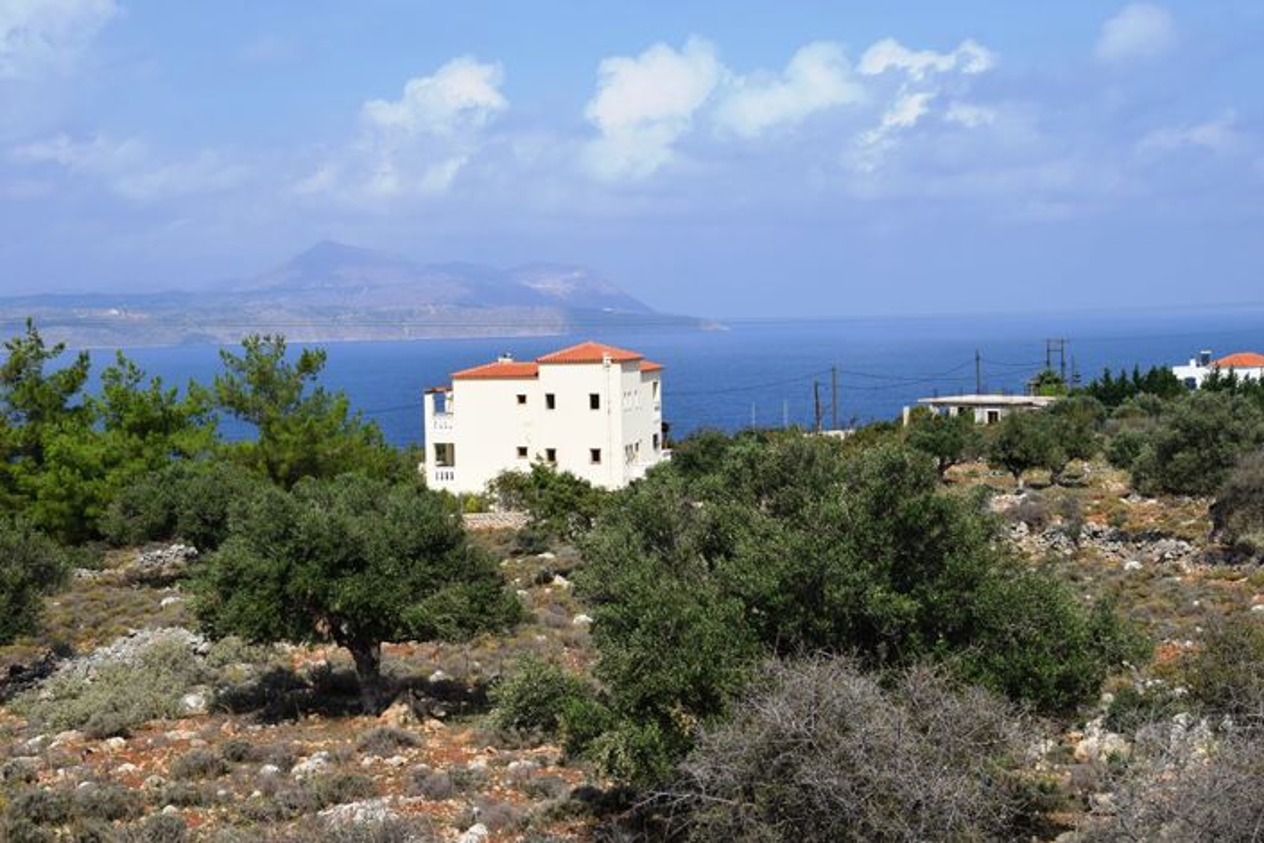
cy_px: 422
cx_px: 632
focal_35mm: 57
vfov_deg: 23.8
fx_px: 2001
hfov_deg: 35.1
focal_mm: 38
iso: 200
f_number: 11
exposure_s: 1/500
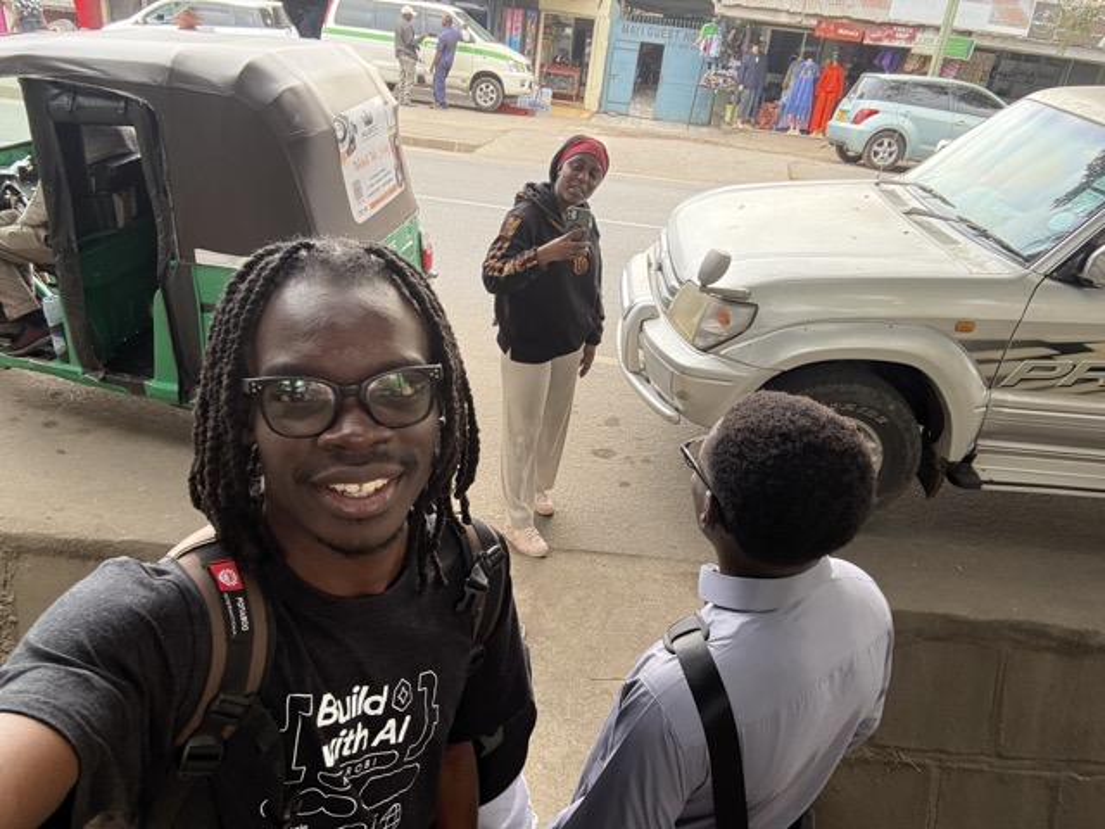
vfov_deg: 58.9
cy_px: 414
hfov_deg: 73.9
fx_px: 734
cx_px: 552
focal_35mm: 23
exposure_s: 1/60
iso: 100
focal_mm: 2.69
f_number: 1.9
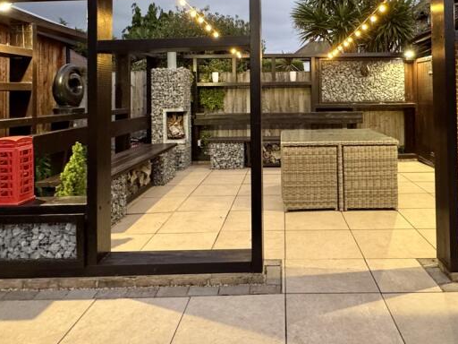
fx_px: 370
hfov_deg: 62.9
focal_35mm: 28
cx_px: 276
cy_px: 86
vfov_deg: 47.9
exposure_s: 1/50
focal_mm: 2.22
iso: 500
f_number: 2.2
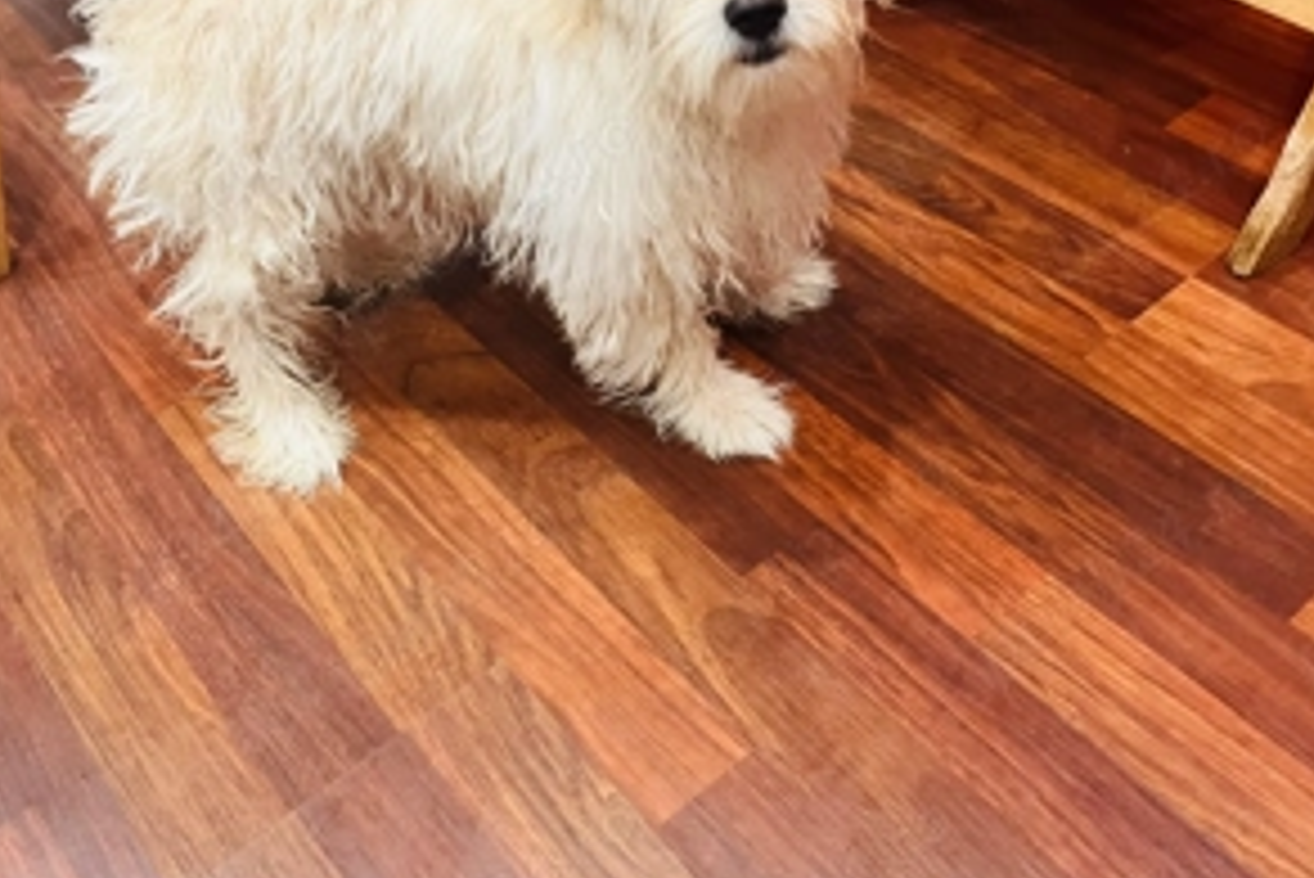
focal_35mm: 37
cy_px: 297
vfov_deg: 35.6
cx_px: 648
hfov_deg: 51.9
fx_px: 1351
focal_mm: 5.1
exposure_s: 1/50
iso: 250
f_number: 1.6
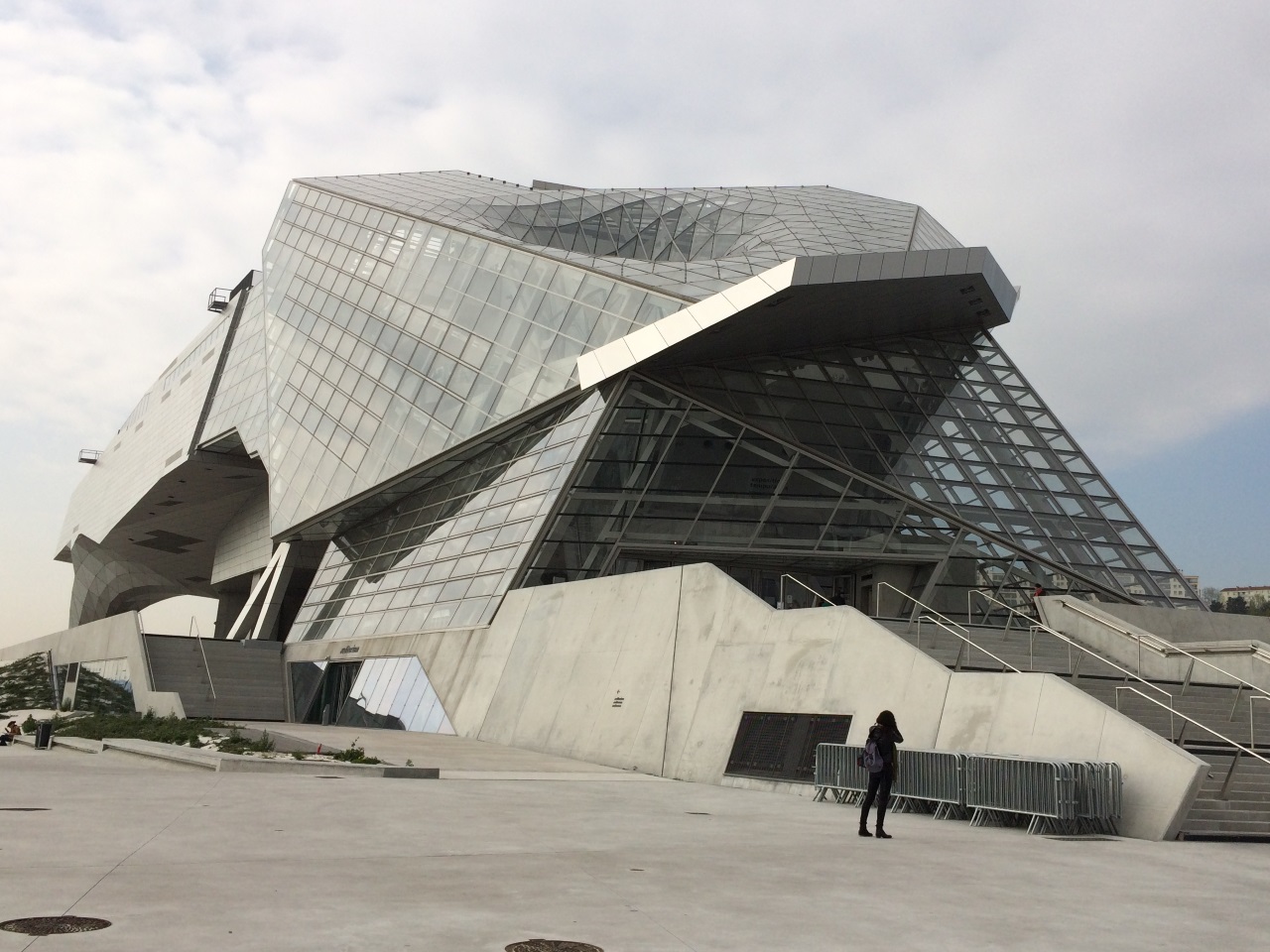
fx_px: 1064
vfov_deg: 48.2
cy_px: 476
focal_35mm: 29
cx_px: 635
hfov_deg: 61.7
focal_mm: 4.15
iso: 32
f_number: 2.2
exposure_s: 1/4115
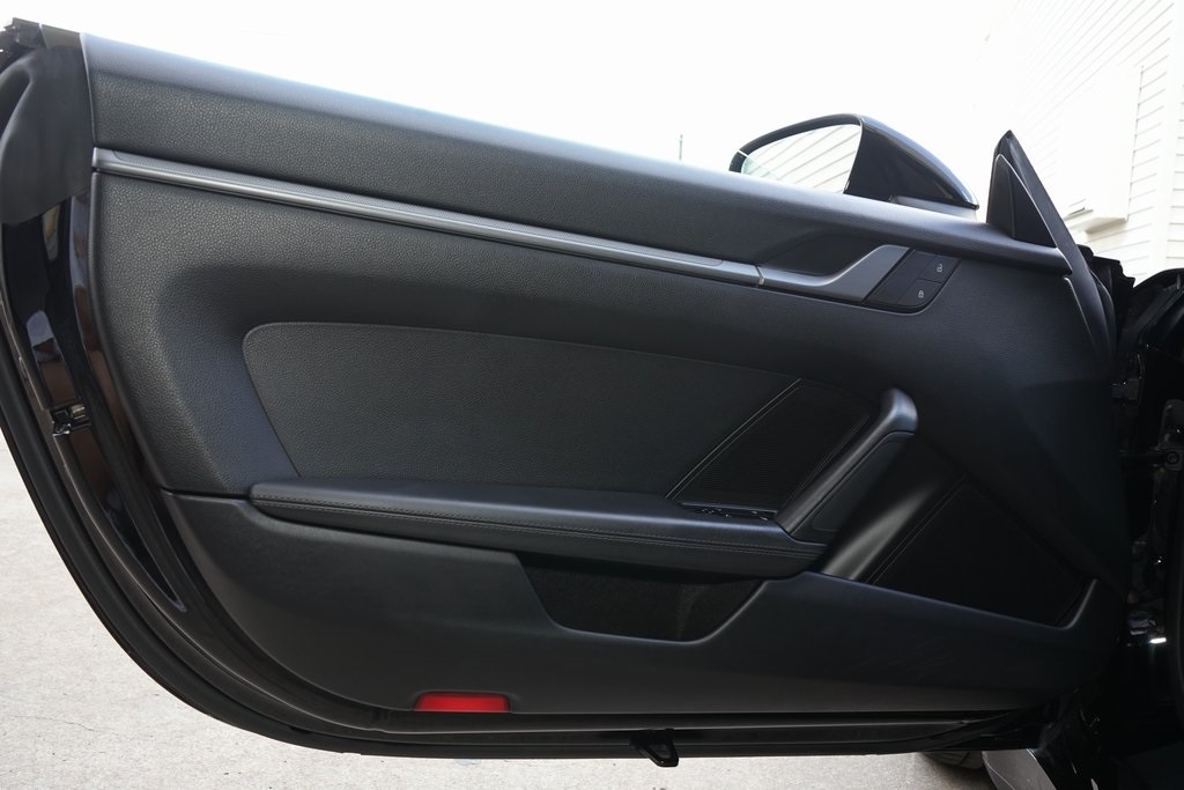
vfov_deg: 45.0
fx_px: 954
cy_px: 395
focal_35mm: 29
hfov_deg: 63.7
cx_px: 592
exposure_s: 1/100
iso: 800
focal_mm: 29
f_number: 9
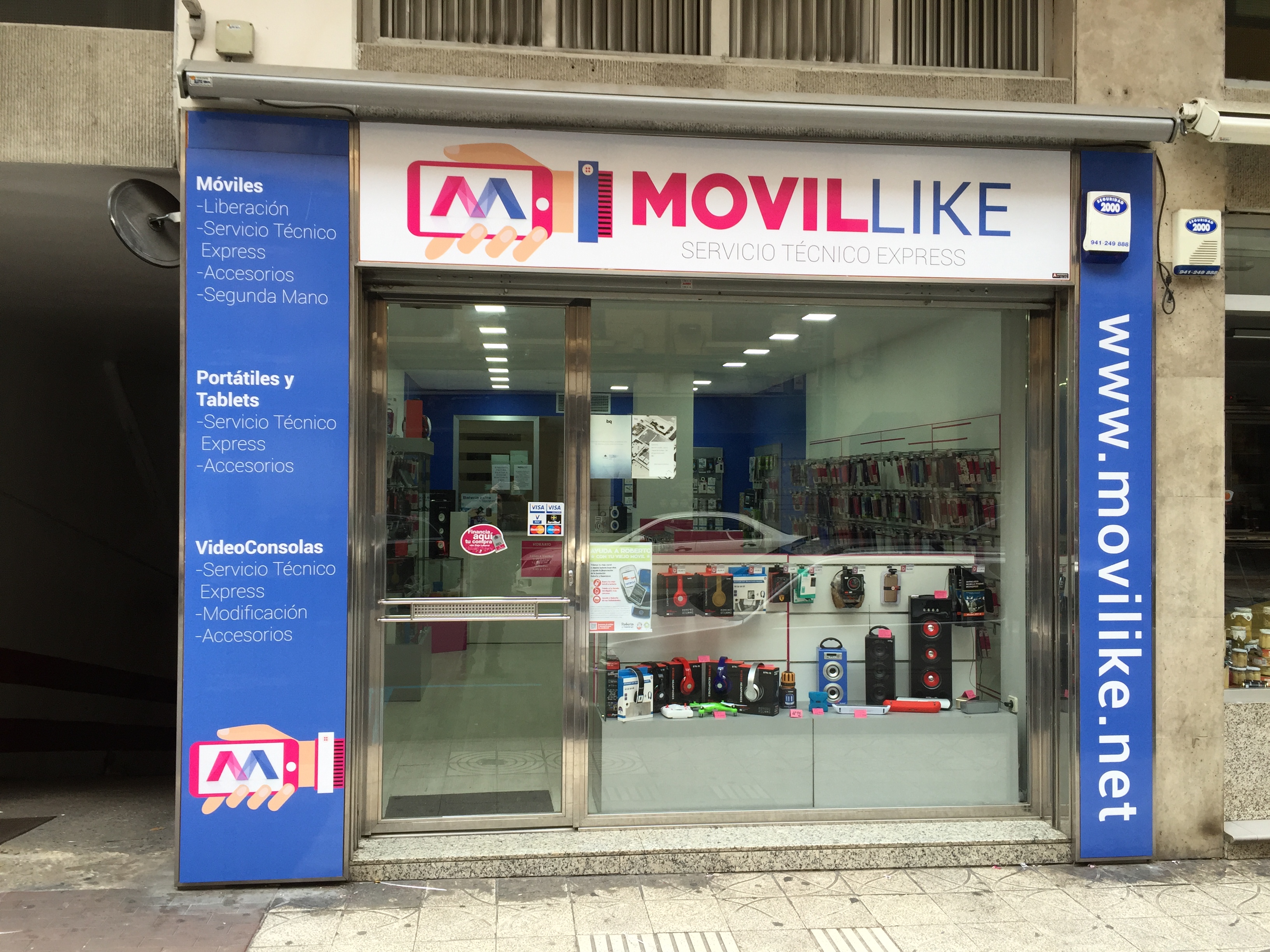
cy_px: 476
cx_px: 635
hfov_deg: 61.7
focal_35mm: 29
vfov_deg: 48.2
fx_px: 1064
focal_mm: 4.15
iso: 40
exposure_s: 1/100
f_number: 2.2
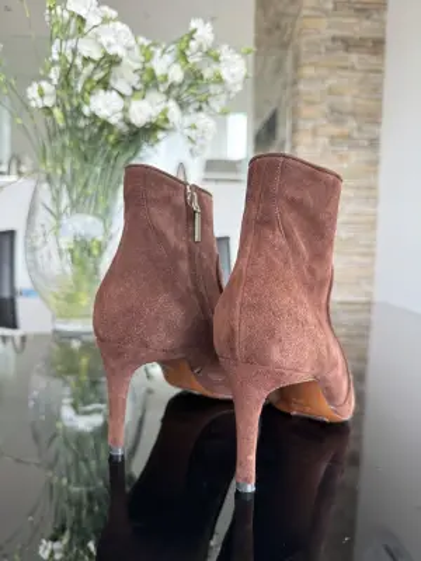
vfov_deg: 71.6
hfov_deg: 56.8
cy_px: 280
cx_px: 210
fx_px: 389
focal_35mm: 24
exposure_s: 1/50
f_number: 1.78
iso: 800
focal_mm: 6.76
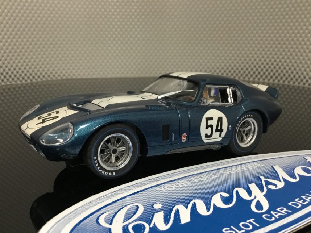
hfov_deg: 50.1
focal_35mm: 37
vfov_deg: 38.5
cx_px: 160
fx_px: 332
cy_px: 135
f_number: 2.4
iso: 160
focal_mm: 3.3
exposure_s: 1/30
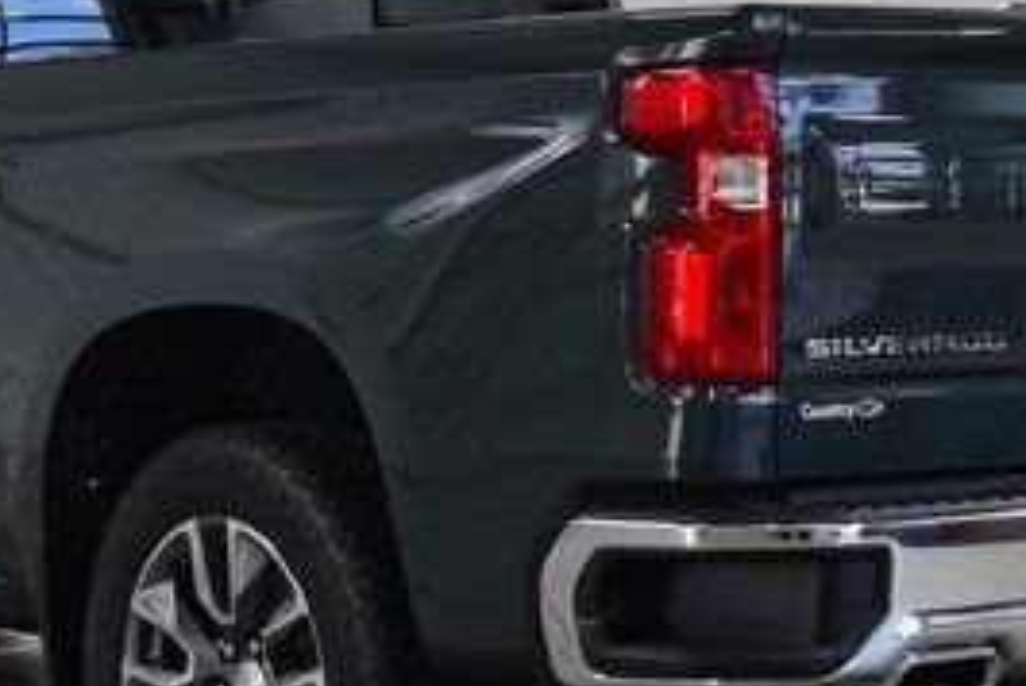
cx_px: 378
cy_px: 337
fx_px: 3601
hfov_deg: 16.2
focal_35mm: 126
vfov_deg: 10.9
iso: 1600
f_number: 7.1
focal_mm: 35
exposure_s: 1/60
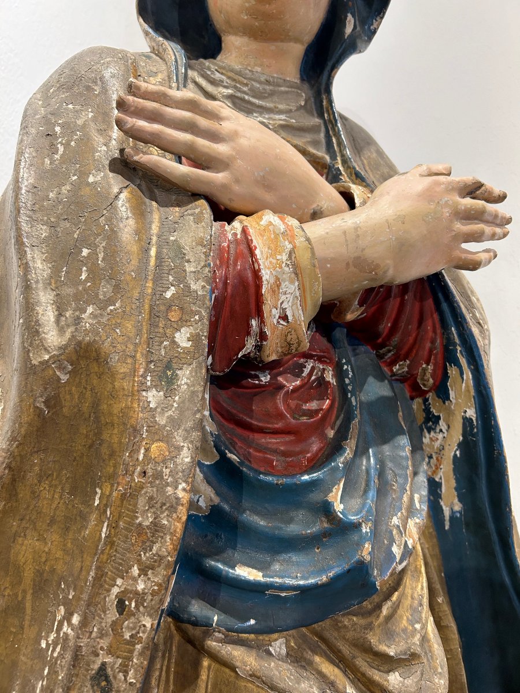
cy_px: 346
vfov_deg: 67.3
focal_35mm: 26
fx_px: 521
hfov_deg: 53.1
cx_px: 260
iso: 160
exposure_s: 1/50
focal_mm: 5.7
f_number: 1.5
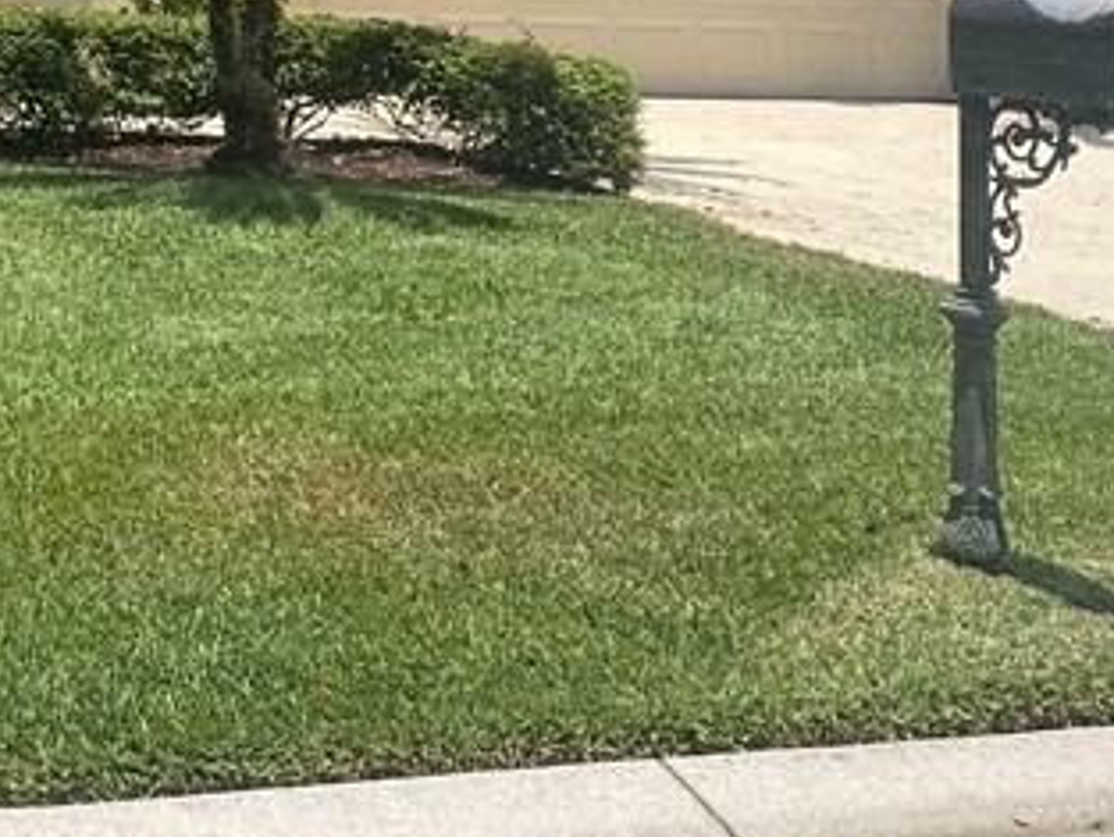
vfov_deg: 16.1
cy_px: -363
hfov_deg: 22.1
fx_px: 2736
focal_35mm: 85
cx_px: -11
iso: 32
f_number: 1.8
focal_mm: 4.25
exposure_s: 1/2890
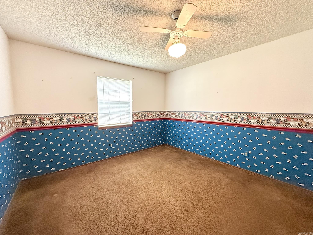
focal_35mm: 14
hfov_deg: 102.1
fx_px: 127
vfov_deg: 85.7
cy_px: 118
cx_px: 156
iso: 800
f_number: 2.2
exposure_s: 1/60
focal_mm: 2.22
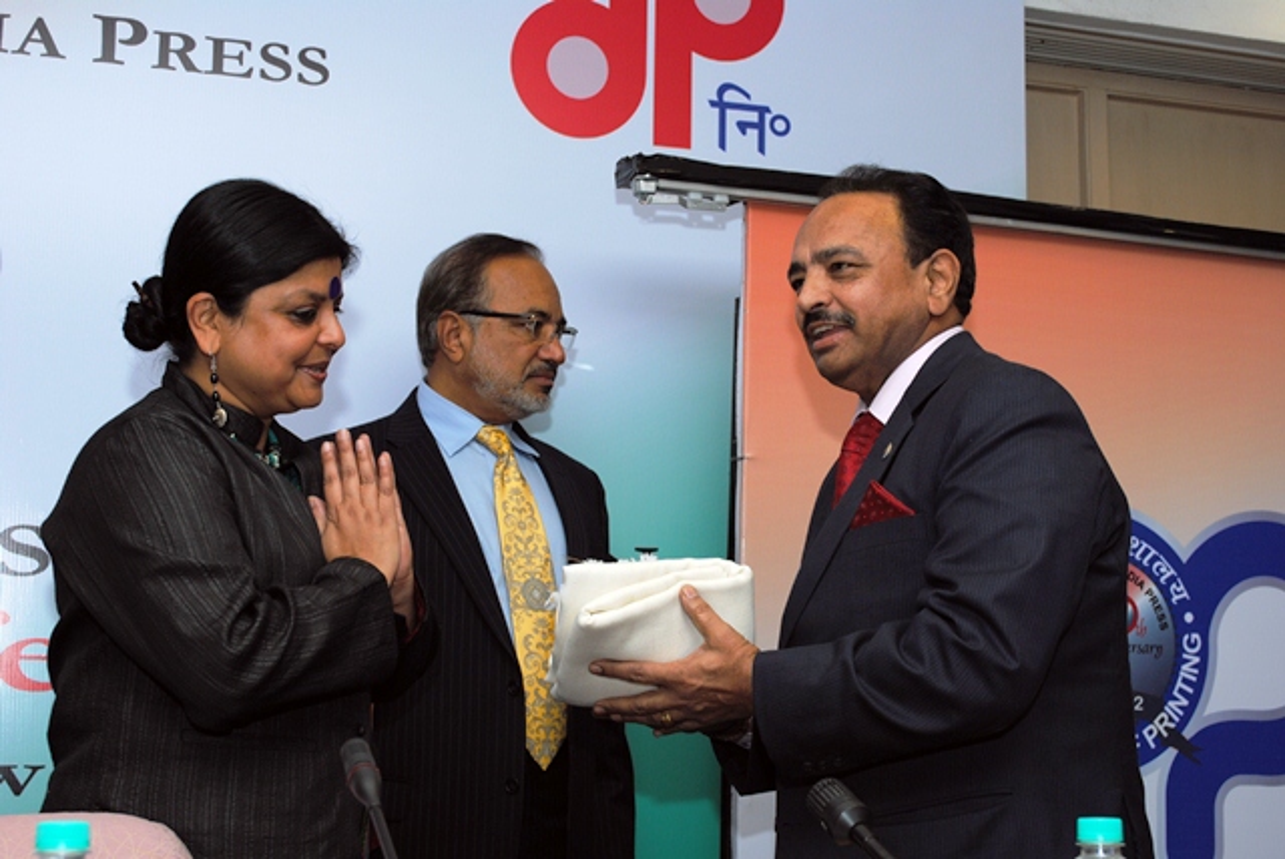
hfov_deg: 36.8
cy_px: 430
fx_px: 1929
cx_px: 642
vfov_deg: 25.1
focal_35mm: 54
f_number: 7.1
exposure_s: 1/125
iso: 200
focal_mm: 36
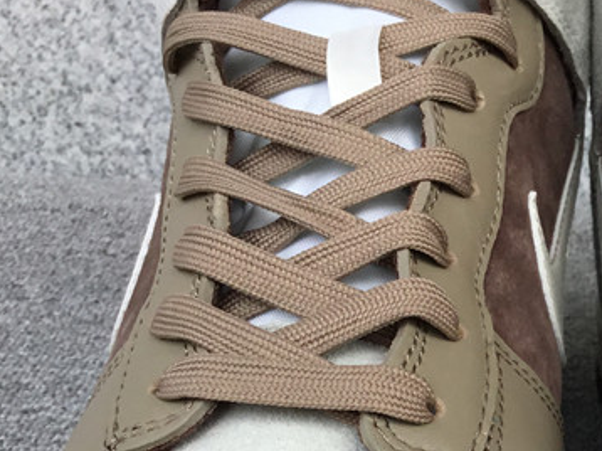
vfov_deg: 18.1
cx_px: 587
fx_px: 1356
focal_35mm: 78
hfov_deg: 24.0
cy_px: 521
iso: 25
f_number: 2.4
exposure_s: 1/550
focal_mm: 3.3
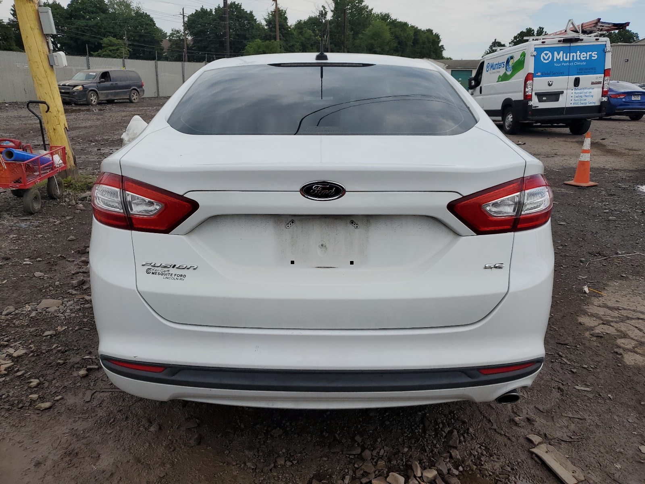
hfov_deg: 67.3
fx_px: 484
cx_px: 322
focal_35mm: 26
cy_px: 242
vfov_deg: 53.1
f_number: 1.5
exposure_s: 1/3333
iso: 50
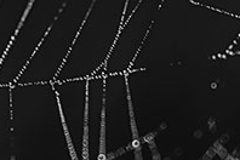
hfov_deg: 3.9
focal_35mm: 530
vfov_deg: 2.6
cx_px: 230
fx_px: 3533
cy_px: 76
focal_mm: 210
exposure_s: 1/250
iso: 180
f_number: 8.5
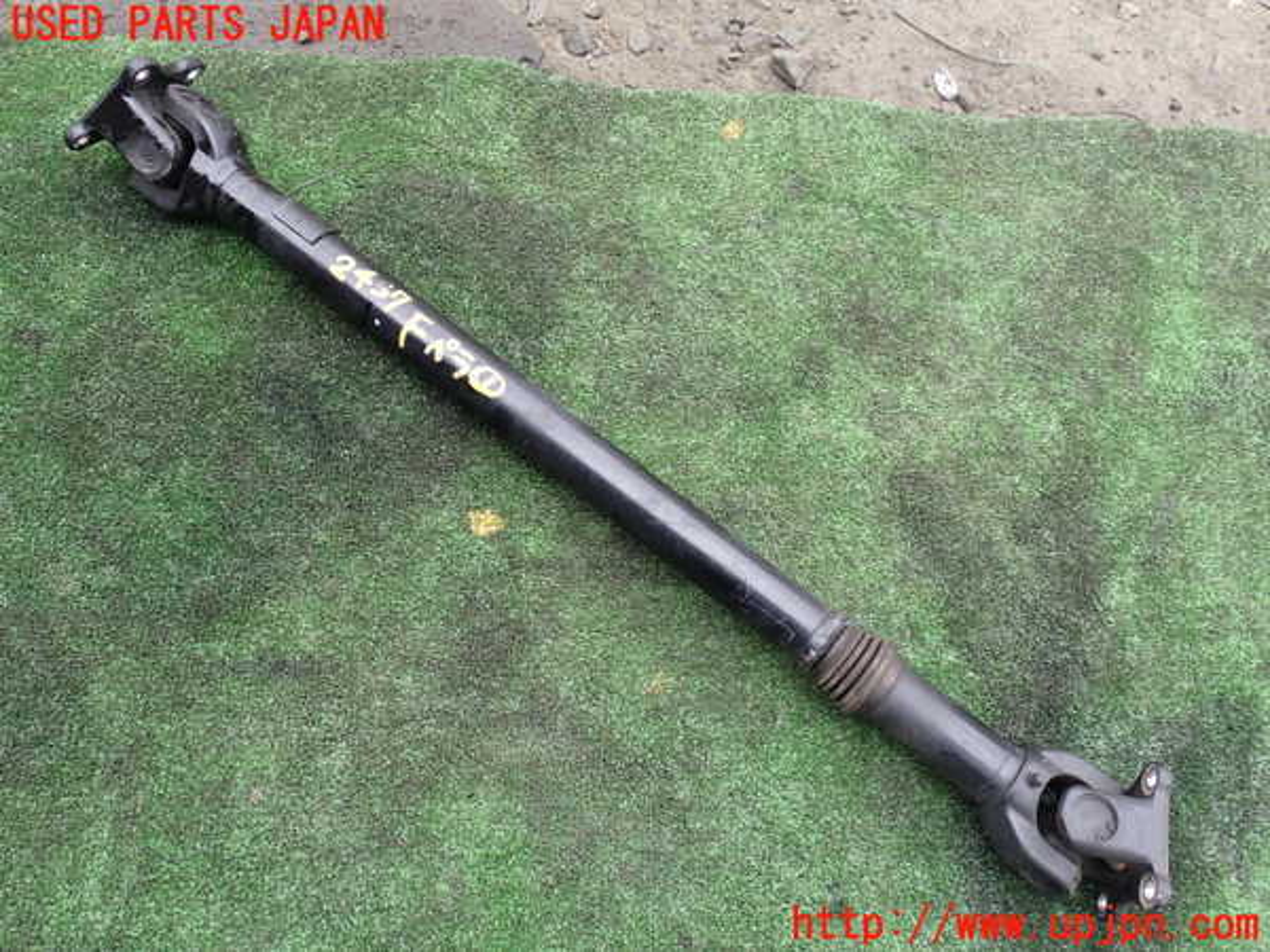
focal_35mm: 30
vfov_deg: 46.8
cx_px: 635
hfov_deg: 60.0
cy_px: 476
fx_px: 1101
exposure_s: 1/80
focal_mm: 5.4
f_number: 3.2
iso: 100
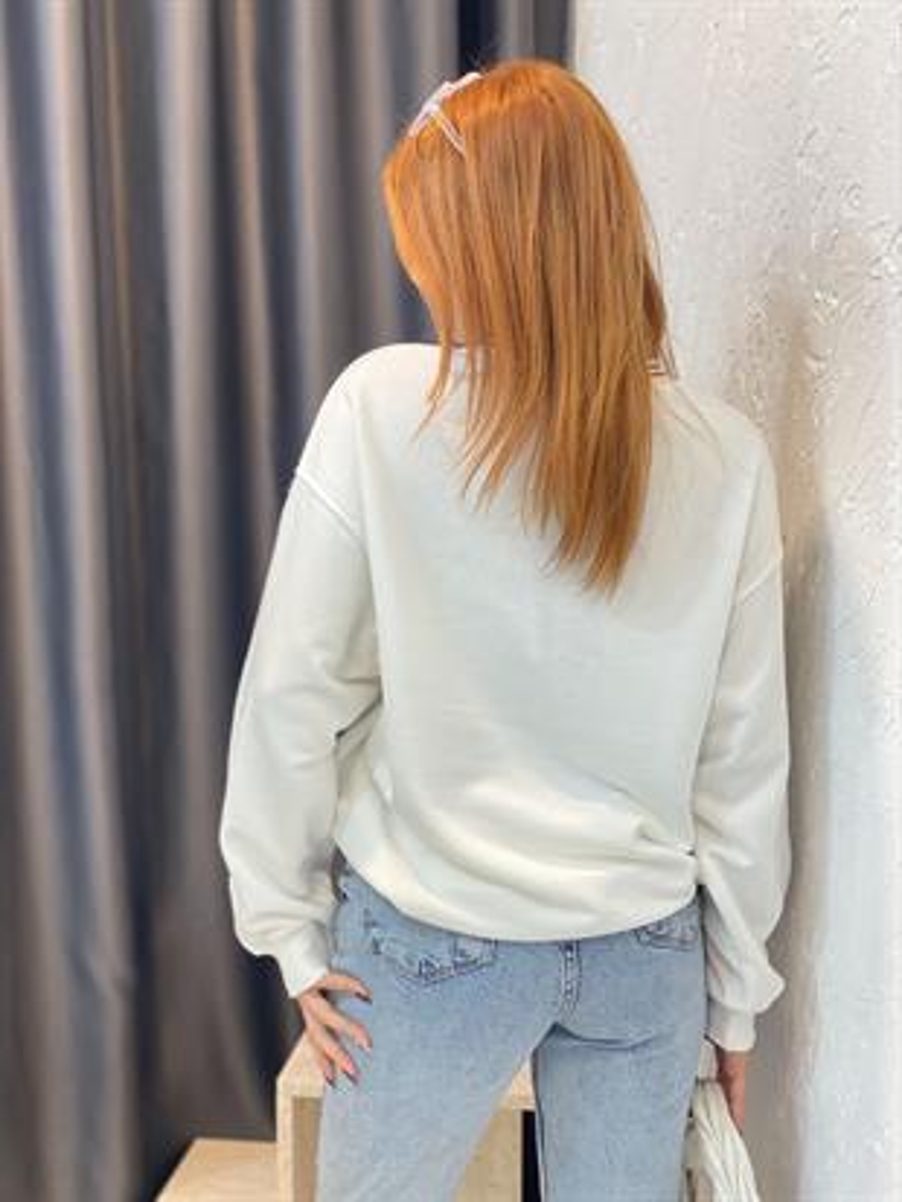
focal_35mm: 52
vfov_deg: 36.8
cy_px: 601
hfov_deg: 28.0
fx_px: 1806
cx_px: 451
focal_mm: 6
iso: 160
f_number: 2
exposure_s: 1/100
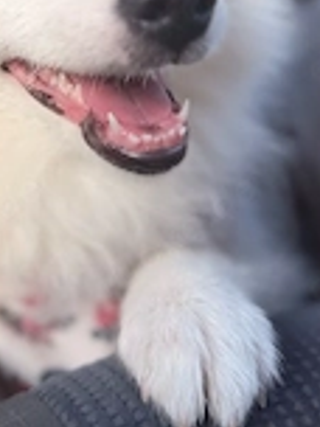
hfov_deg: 22.6
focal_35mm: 63
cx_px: 20
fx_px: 777
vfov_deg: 29.6
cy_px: 51
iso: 80
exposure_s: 1/351
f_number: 1.78
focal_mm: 6.76
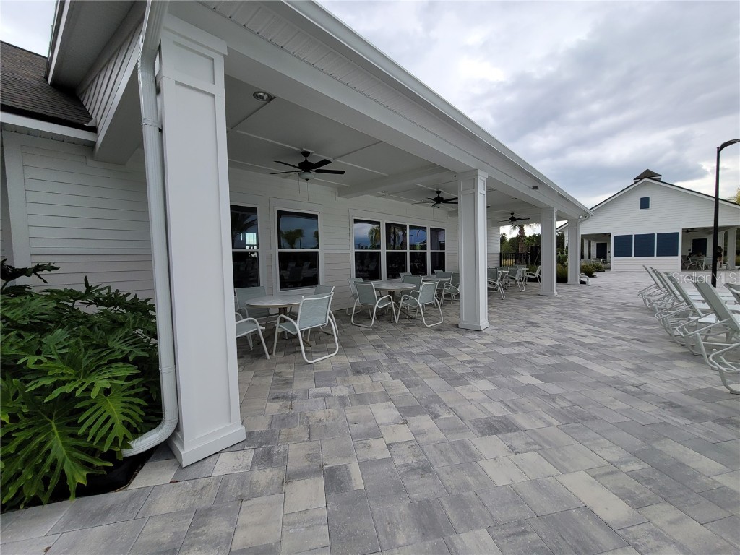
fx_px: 278
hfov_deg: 106.2
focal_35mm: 13
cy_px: 278
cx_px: 370
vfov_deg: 89.9
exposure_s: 1/438
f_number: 2.2
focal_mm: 2.2
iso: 64
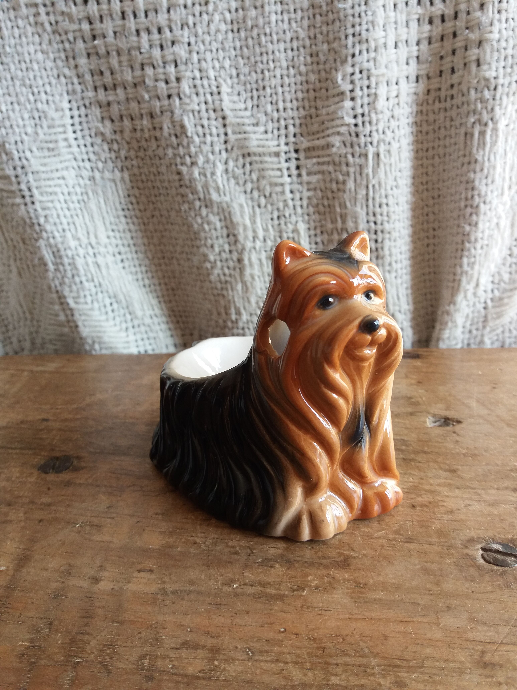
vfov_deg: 63.4
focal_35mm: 28
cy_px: 345
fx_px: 558
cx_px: 258
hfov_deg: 49.7
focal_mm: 3.7
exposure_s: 1/100
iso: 64
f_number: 1.9
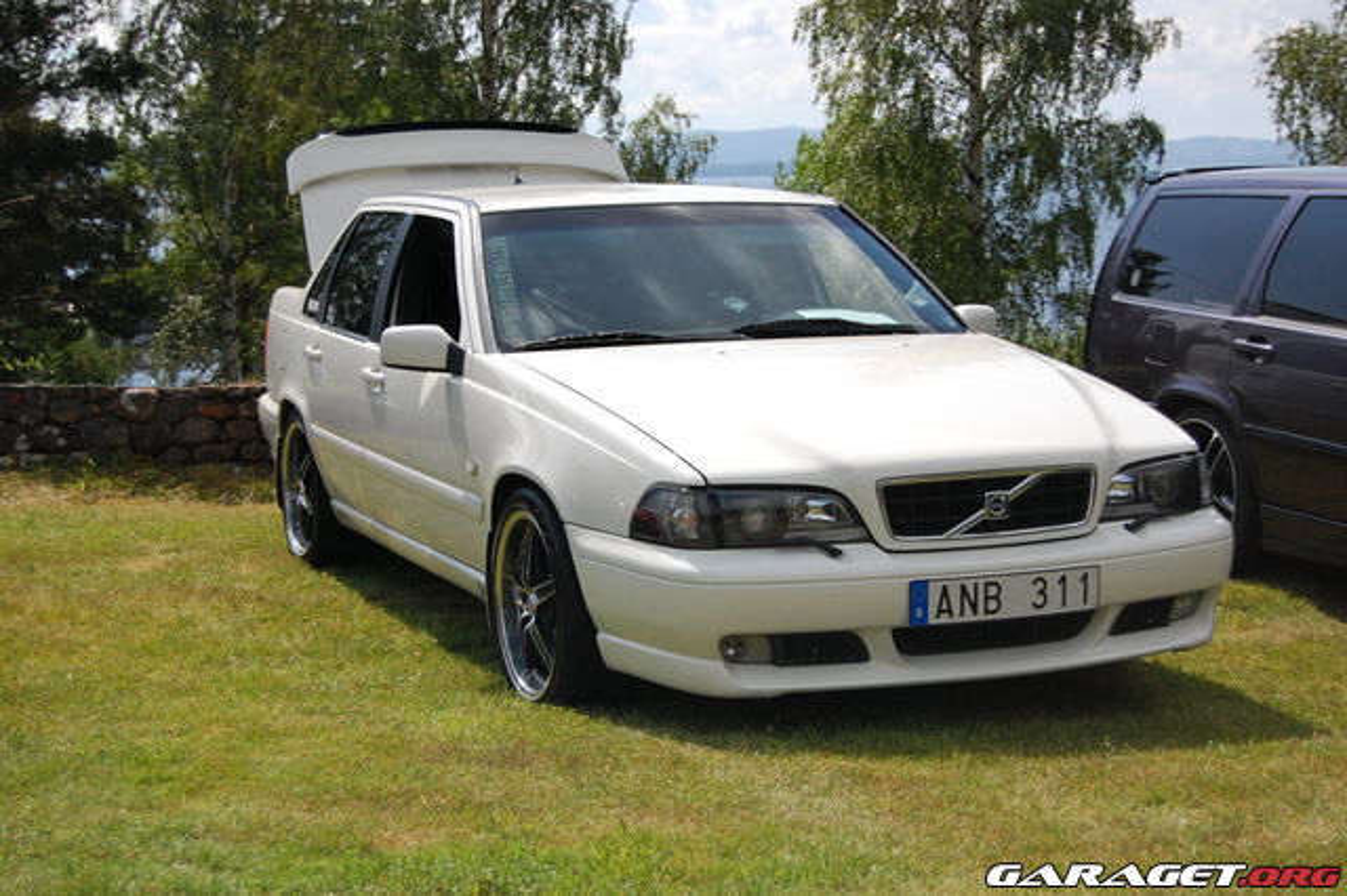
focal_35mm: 57
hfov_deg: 35.1
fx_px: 2132
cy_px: 448
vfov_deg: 23.8
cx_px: 674
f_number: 5.6
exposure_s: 1/4000
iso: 800
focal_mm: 38
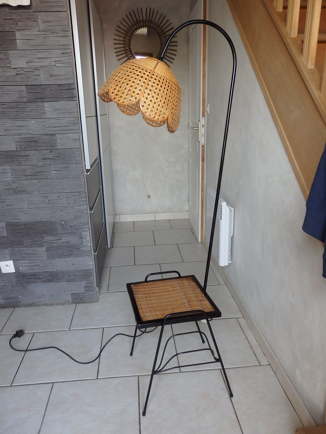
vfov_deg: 67.3
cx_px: 158
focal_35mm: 26
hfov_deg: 53.1
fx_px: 326
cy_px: 219
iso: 160
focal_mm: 4.5
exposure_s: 1/30
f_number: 3
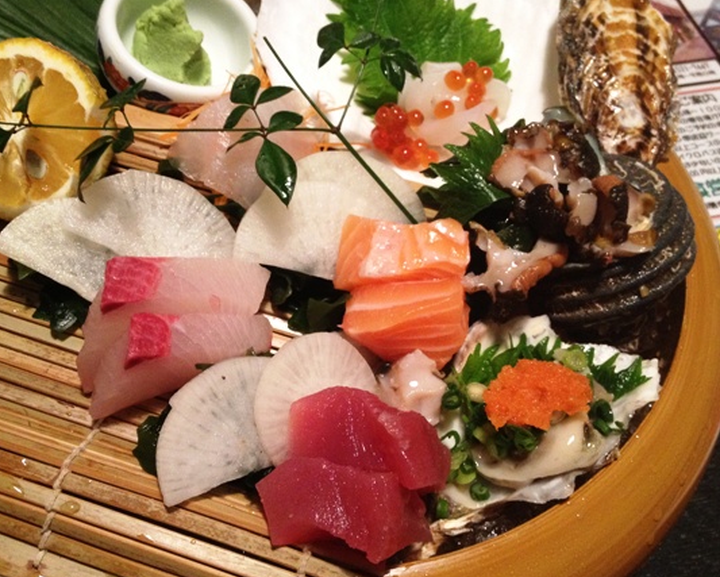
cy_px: 270
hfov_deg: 44.7
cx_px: 331
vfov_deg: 36.5
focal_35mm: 41
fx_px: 874
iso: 320
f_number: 2.4
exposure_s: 1/20
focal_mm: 4.28
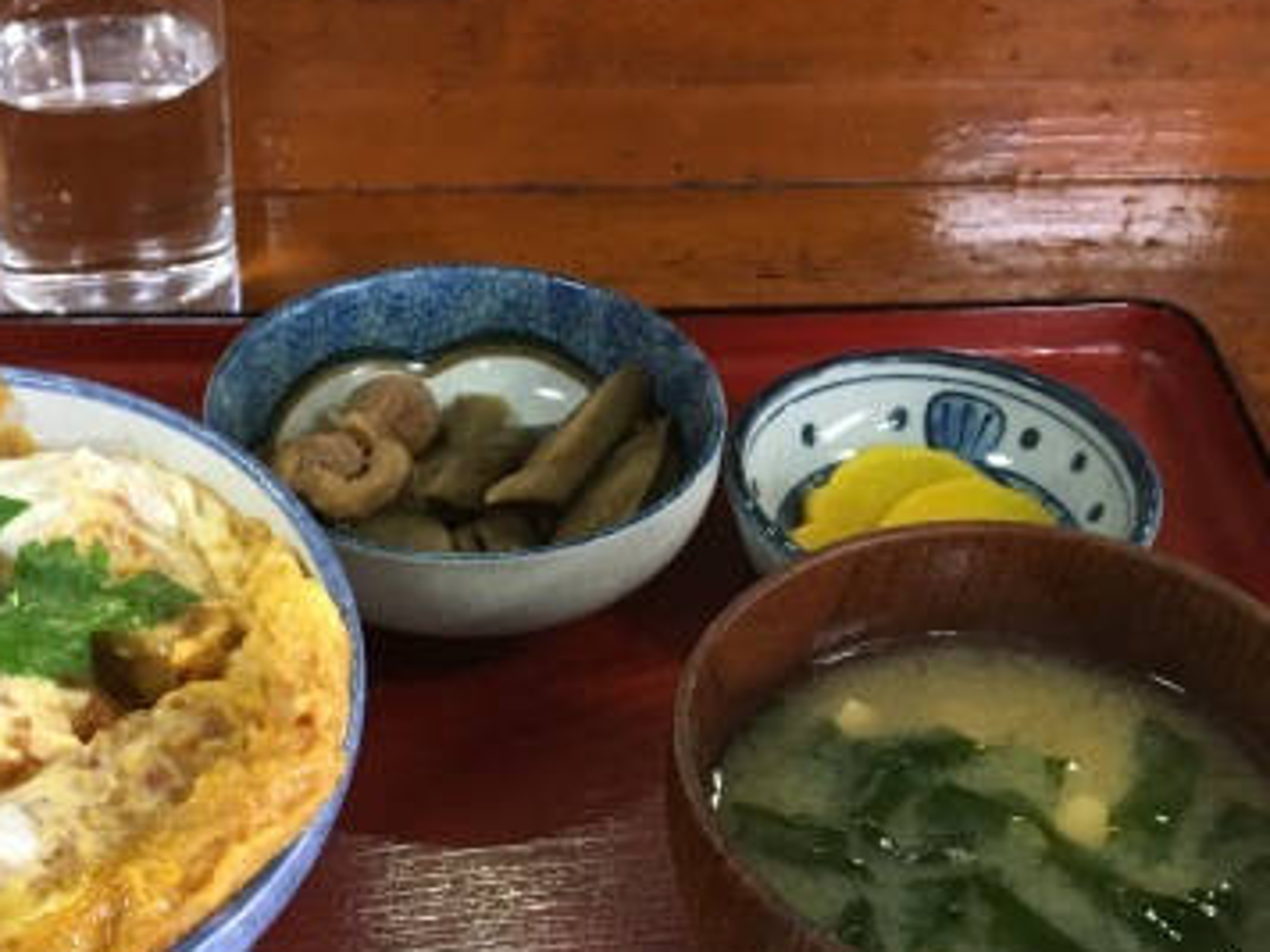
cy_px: 740
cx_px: 435
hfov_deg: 33.5
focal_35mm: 57
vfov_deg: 25.3
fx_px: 2091
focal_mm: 4.15
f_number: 2.2
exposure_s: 1/30
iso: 200
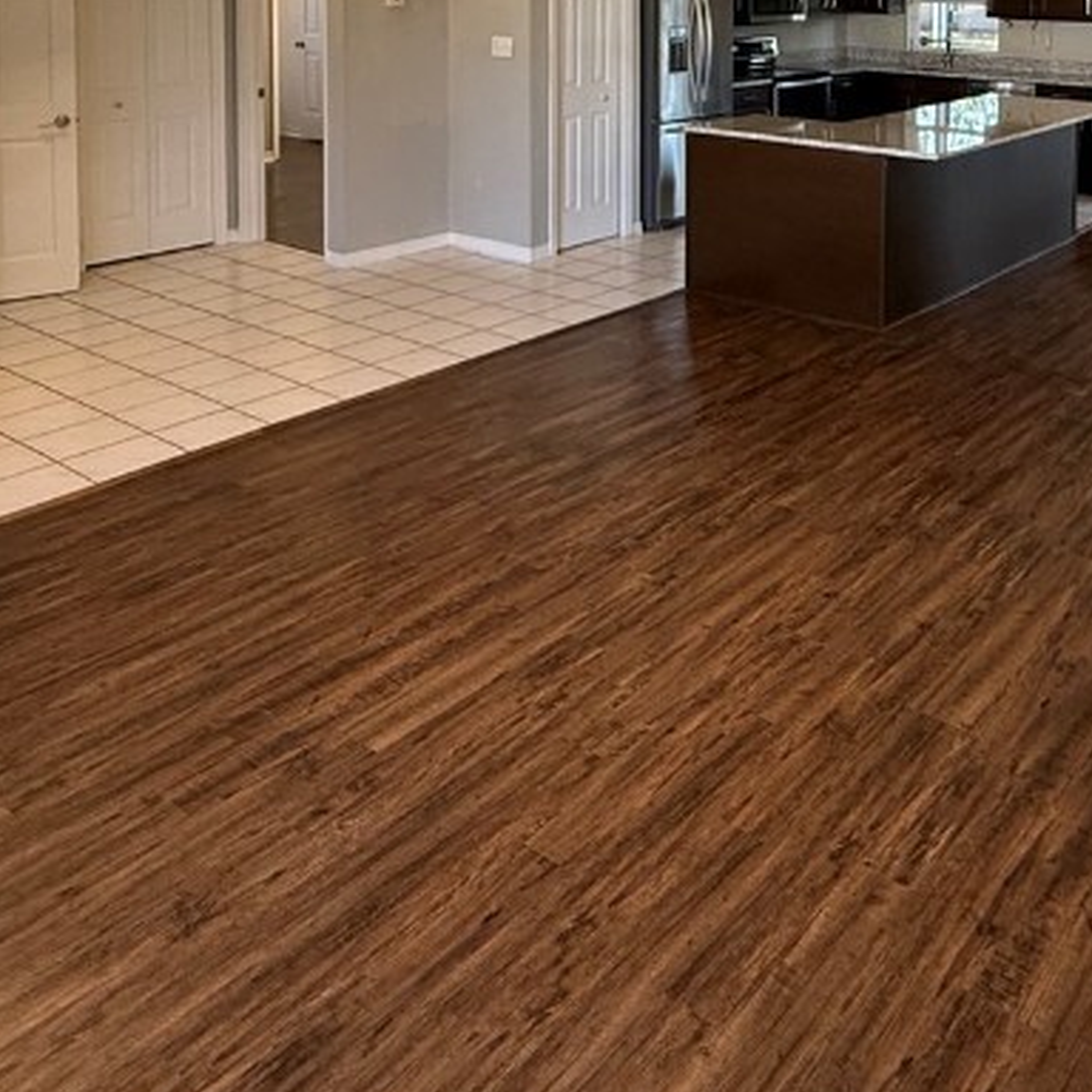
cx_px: 856
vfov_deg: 43.6
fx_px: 1178
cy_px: 34
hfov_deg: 47.3
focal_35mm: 33
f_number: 2.2
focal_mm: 2.22
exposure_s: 1/99
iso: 250
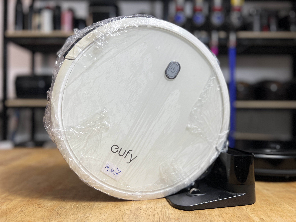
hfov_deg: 67.3
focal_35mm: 26
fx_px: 222
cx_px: 148
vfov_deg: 53.1
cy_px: 111
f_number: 1.5
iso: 40
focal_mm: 5.7
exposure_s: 1/100
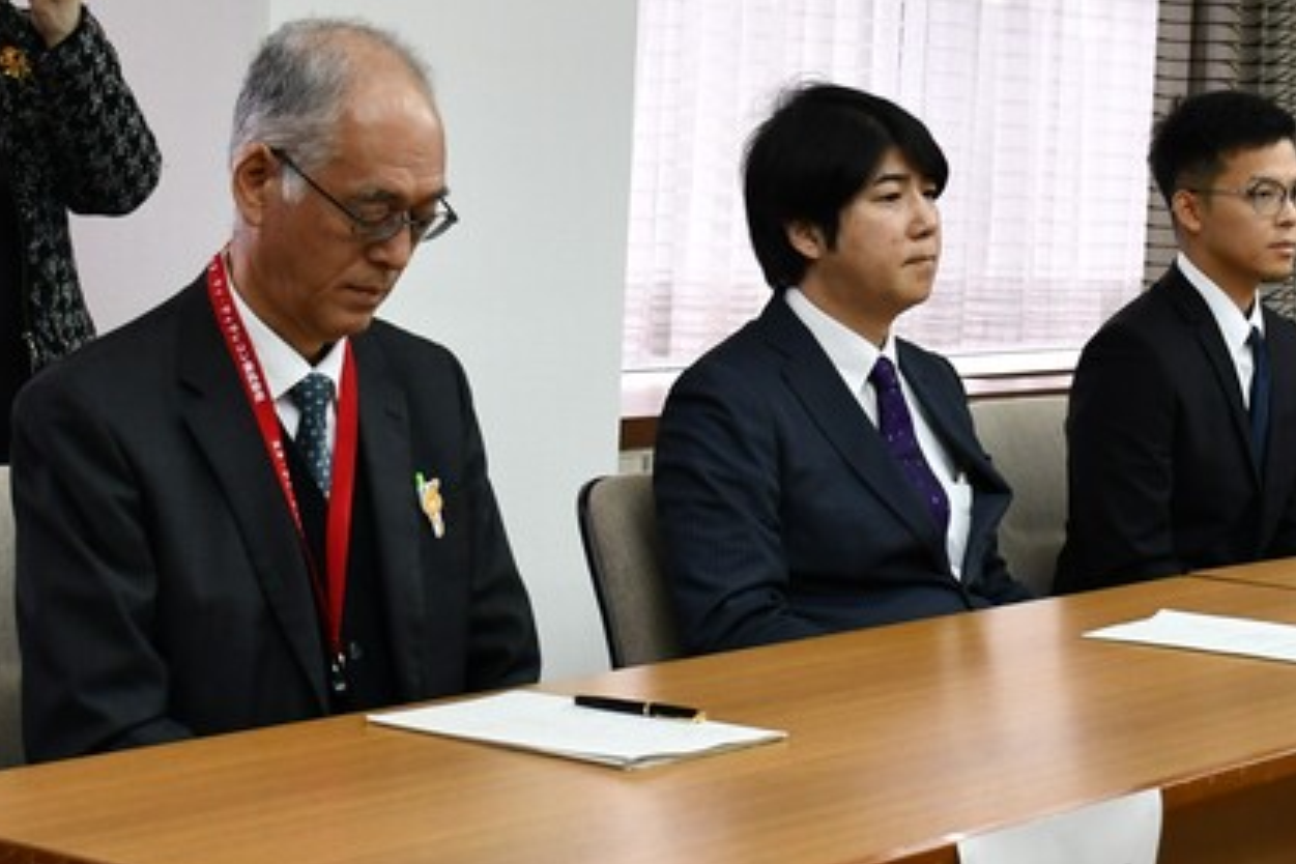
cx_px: 1092
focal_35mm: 63
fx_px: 2268
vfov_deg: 21.3
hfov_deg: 30.8
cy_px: 699
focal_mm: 24
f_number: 3.8
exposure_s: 1/125
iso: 800
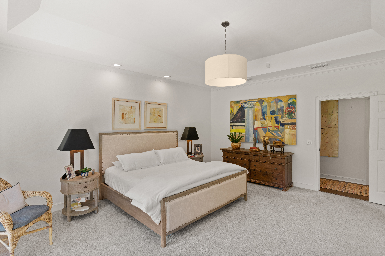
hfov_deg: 93.3
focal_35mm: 17
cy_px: 128
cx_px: 192
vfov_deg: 70.5
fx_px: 182
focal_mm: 17
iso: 250
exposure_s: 1/5
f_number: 8
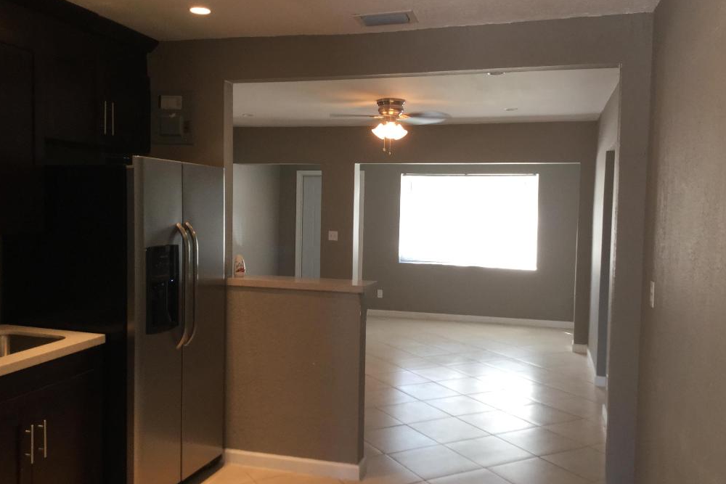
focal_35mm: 33
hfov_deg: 57.2
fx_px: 666
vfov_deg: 40.0
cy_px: 240
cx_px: 355
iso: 50
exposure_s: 1/30
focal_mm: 3.3
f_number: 2.4
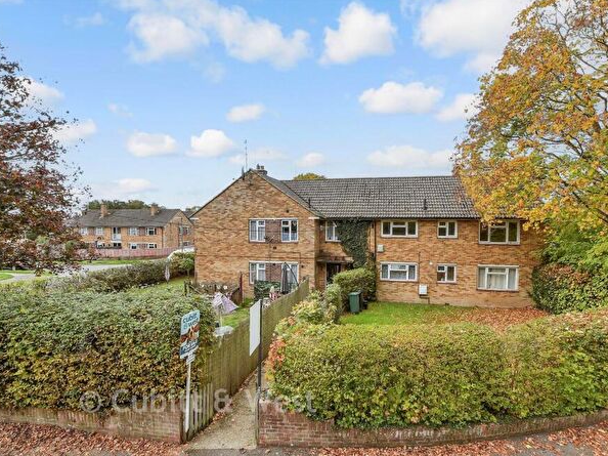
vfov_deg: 74.7
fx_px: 298
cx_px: 312
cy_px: 237
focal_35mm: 17
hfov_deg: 91.0
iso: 160
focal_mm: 10
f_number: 10
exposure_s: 1/60
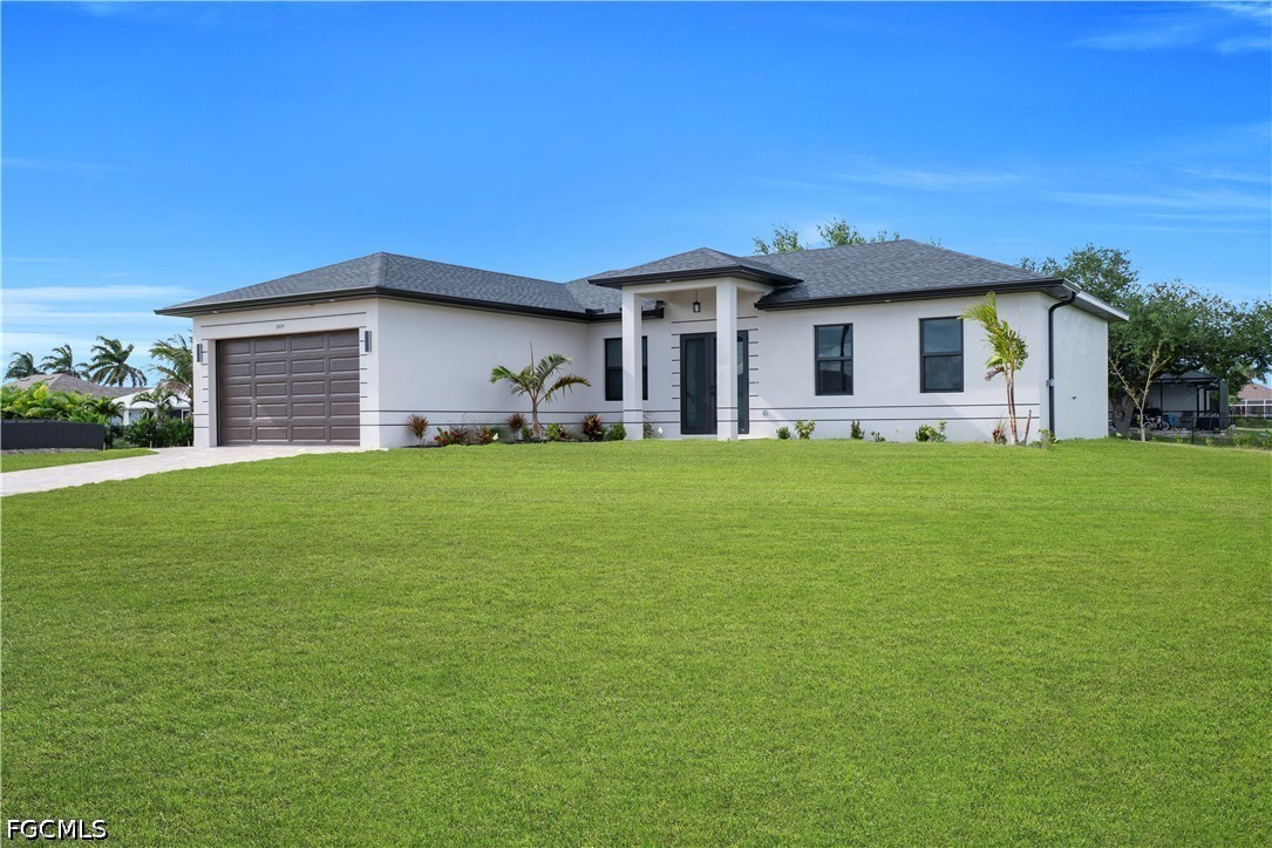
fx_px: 1060
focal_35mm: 30
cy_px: 424
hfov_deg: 61.9
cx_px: 636
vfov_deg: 43.6
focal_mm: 20
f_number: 8
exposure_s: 1/250
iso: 100
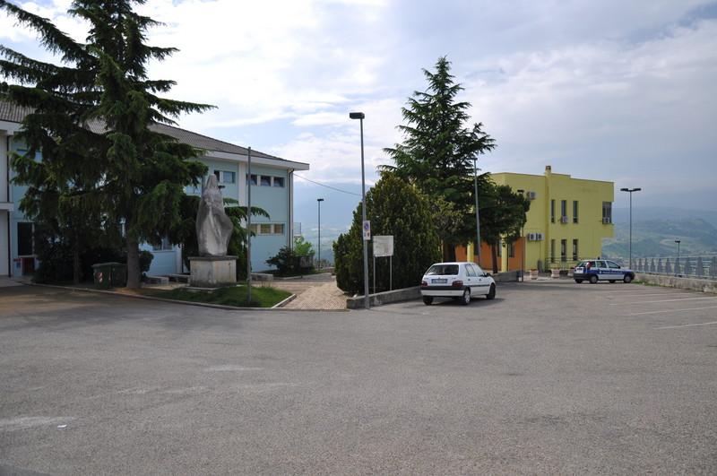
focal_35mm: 27
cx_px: 358
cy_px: 238
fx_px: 537
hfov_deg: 67.5
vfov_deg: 47.8
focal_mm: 18
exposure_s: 1/400
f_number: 5
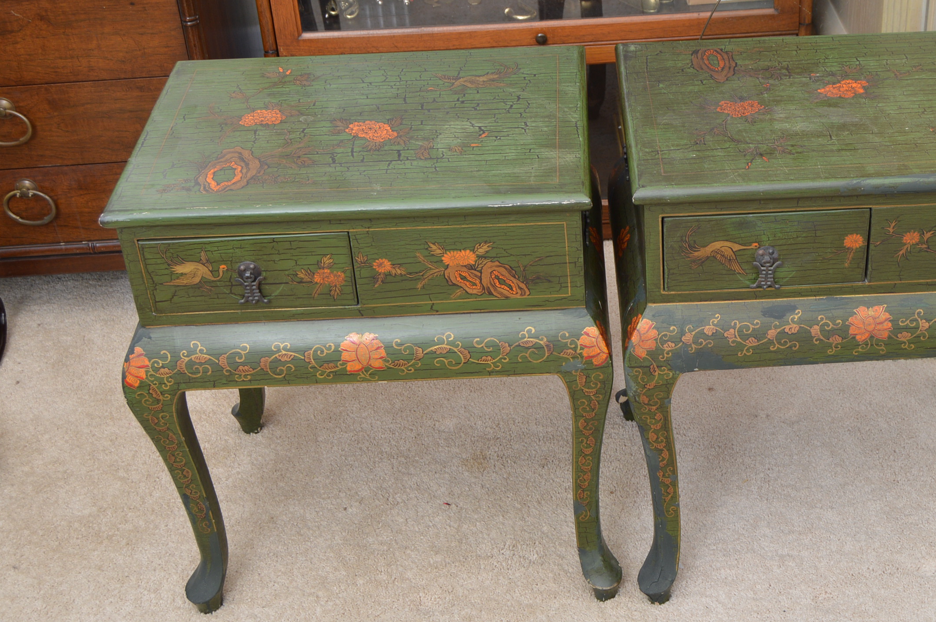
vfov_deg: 24.6
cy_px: 315
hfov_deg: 35.9
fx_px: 1429
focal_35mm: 55
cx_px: 636
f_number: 5
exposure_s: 1/160
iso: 200
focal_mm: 26
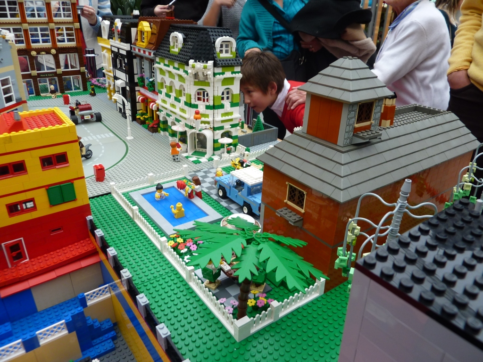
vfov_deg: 54.9
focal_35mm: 25
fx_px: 349
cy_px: 181
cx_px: 242
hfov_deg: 69.4
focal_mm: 4.1
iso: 100
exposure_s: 1/30
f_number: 3.3
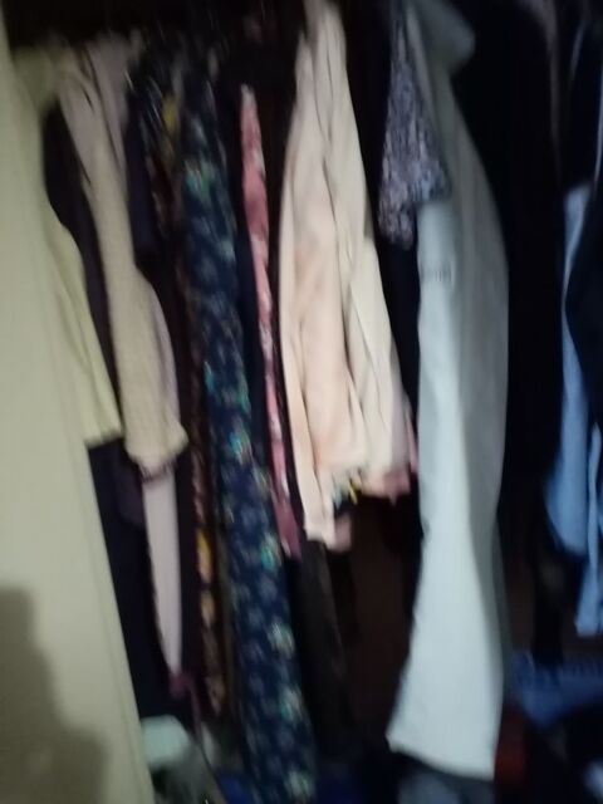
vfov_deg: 67.3
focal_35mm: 26
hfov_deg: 53.1
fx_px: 604
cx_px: 302
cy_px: 402
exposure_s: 1/14.3
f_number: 1.8
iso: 1955
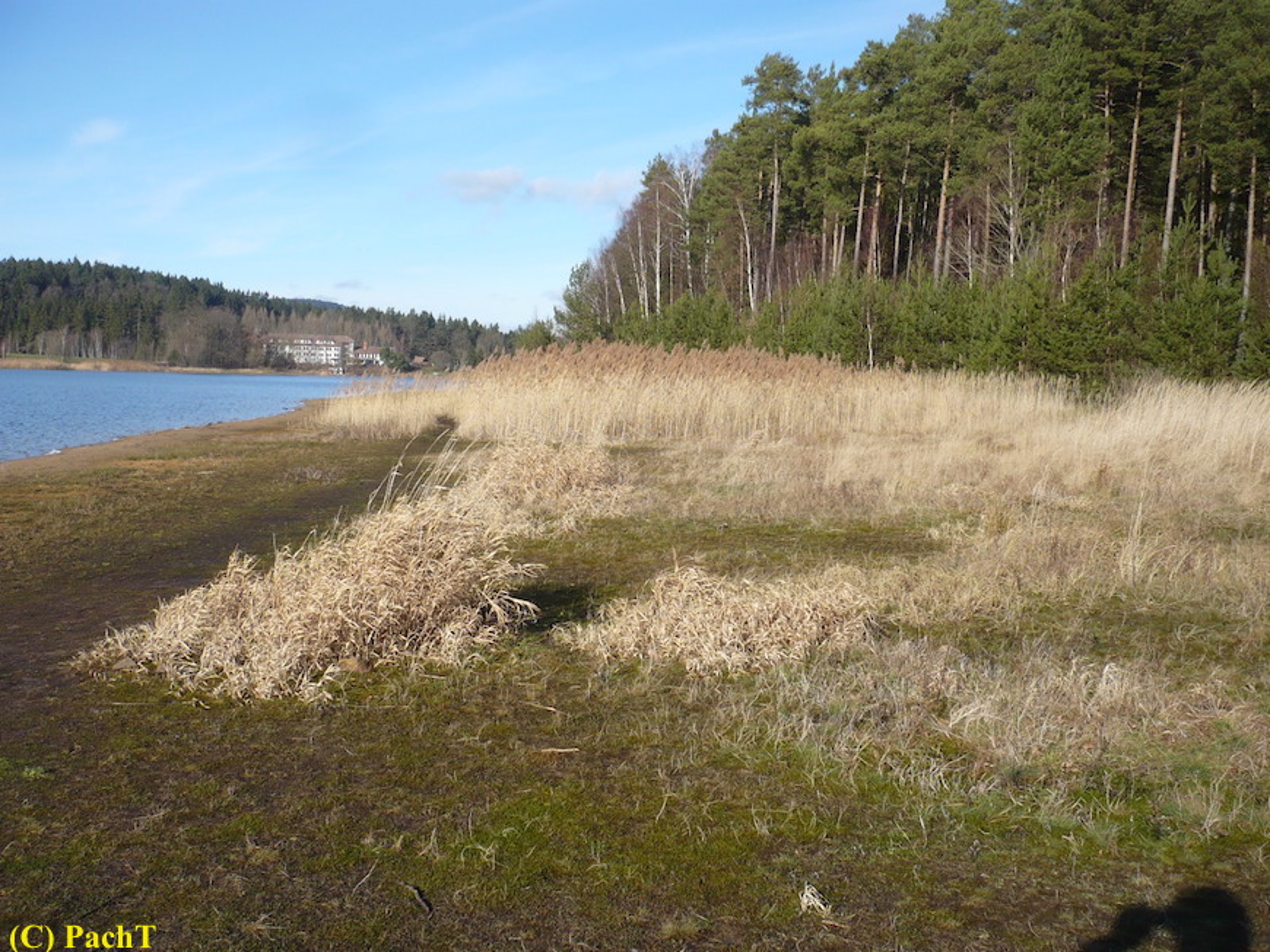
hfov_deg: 52.6
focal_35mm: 35
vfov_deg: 40.7
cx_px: 635
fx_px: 1284
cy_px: 476
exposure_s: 1/200
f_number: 8
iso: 100
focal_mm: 5.8
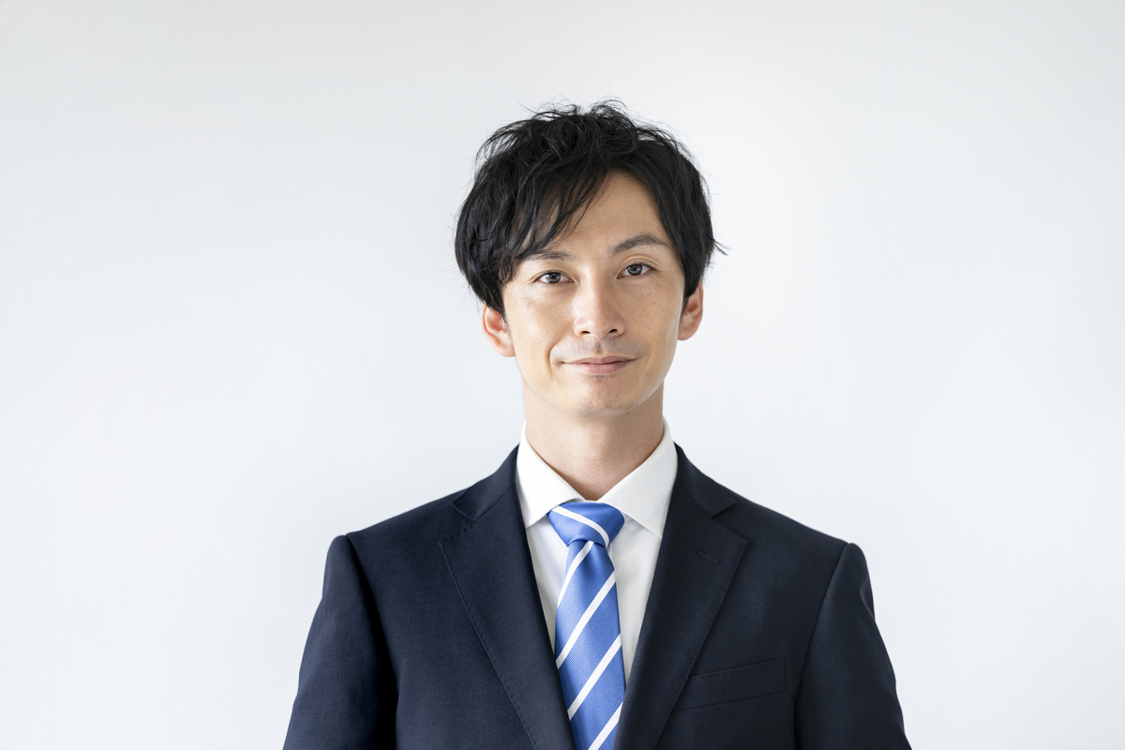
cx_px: 562
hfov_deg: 13.9
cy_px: 375
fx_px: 4625
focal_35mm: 148
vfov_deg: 9.3
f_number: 2.8
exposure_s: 1/200
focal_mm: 148
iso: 400
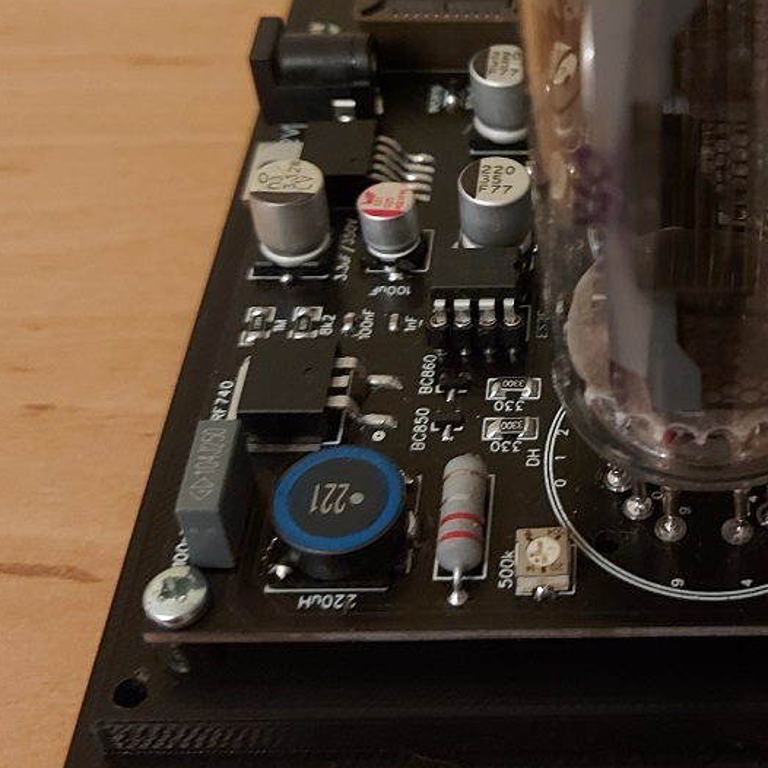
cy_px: 159
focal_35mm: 56
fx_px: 1406
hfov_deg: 29.4
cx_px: 680
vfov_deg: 29.9
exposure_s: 1/20
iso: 640
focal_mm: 5.23
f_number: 1.8
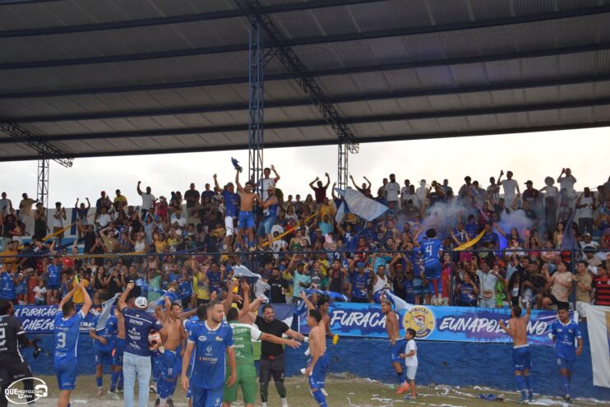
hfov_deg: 41.1
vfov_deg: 28.1
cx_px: 305
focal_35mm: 48
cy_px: 204
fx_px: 813
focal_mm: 32
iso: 640
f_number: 5.6
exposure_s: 1/125
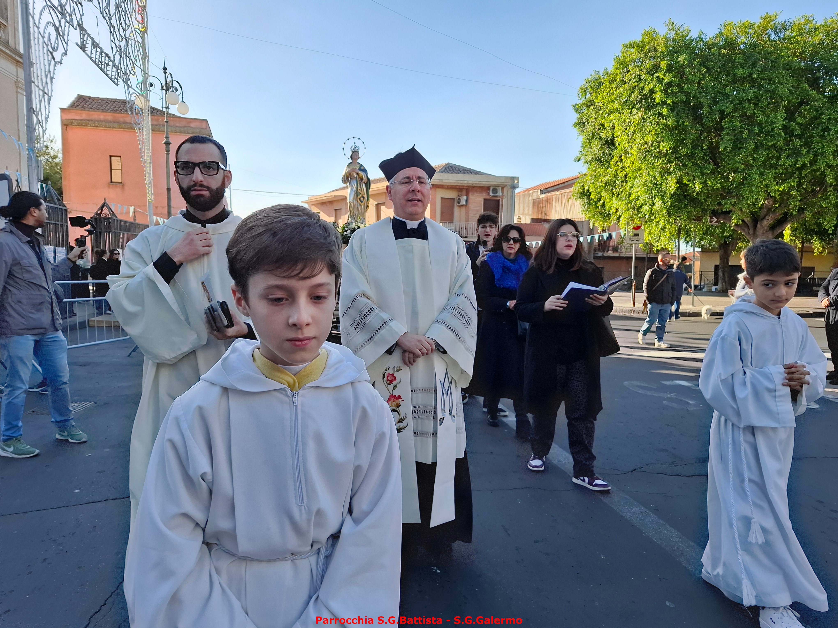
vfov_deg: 58.9
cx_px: 419
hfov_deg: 73.9
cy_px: 314
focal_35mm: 23
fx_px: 557
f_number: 1.8
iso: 50
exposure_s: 1/367
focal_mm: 5.54
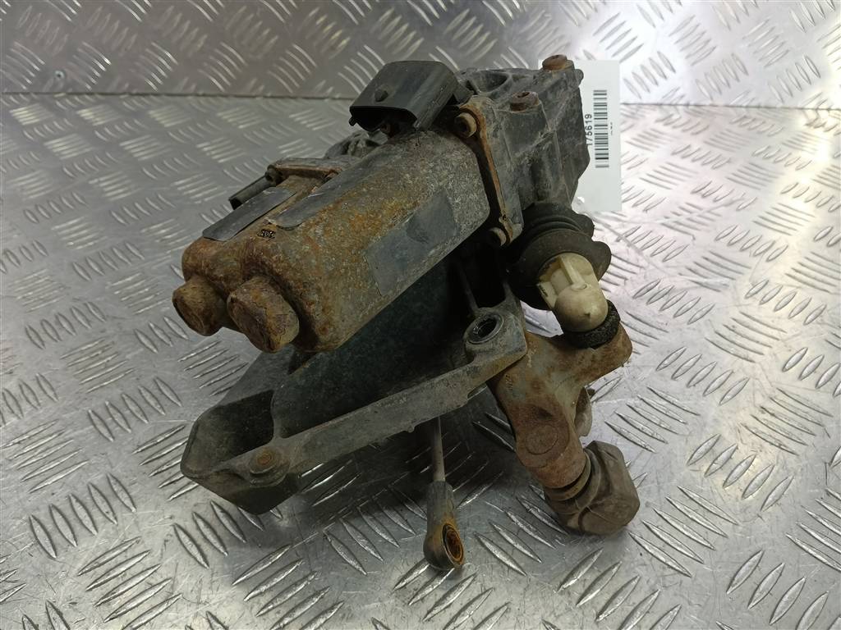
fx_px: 656
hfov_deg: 65.3
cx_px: 420
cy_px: 315
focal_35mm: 27
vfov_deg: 51.4
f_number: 1.6
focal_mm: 4.11
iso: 92
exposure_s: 1/50
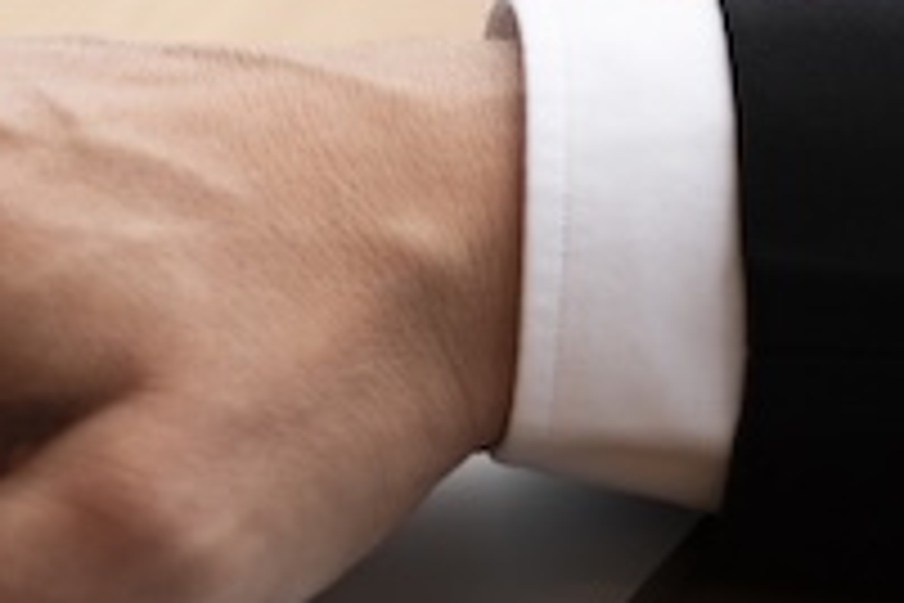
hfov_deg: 6.2
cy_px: 220
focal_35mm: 329
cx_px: -310
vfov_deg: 4.2
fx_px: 8261
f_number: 2.2
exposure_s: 1/125
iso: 250
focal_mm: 55
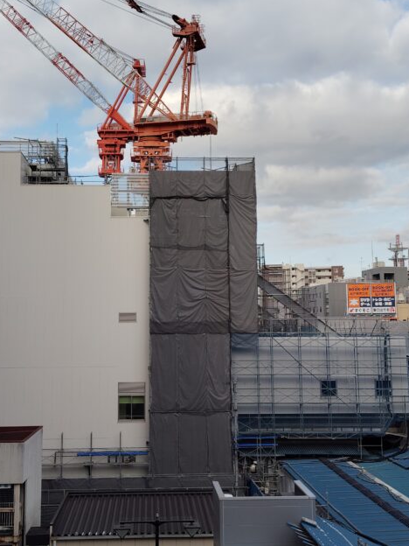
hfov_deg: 31.5
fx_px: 725
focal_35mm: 46
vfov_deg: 41.1
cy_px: 235
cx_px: 177
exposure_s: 1/528
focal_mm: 4.22
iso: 50
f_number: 1.8
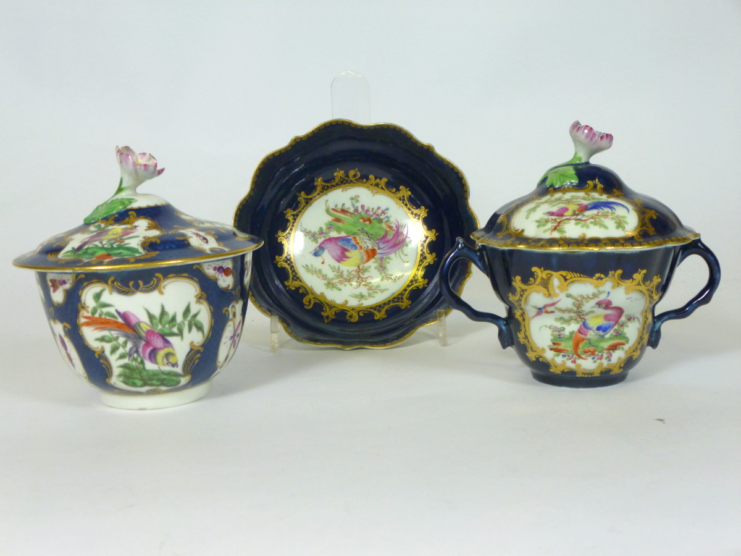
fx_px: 878
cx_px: 370
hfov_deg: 45.8
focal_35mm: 41
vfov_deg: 35.1
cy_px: 278
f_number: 3.8
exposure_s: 1/60
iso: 160
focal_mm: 7.4
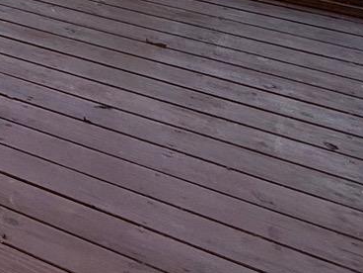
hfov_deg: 18.2
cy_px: -167
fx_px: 818
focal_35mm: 78
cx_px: -335
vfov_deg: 16.7
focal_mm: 2.22
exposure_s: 1/535
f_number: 2.2
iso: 50
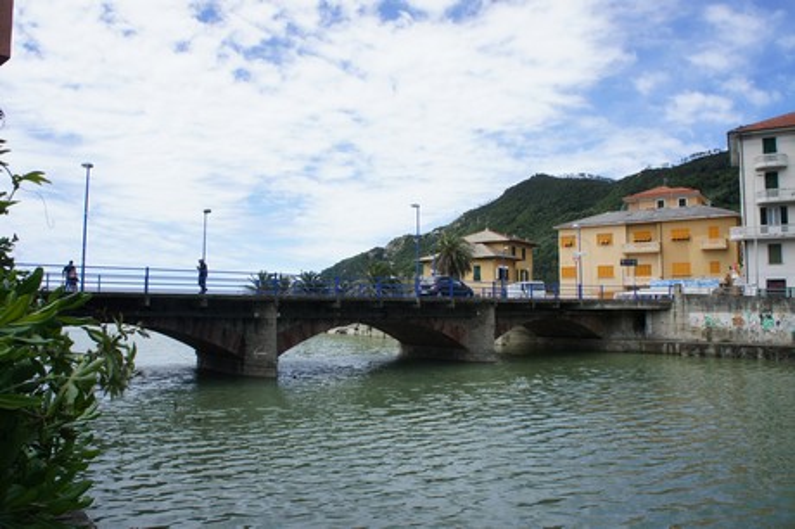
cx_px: 398
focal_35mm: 27
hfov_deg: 67.4
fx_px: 596
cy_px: 264
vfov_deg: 47.9
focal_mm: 18
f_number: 11
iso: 250
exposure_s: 1/250
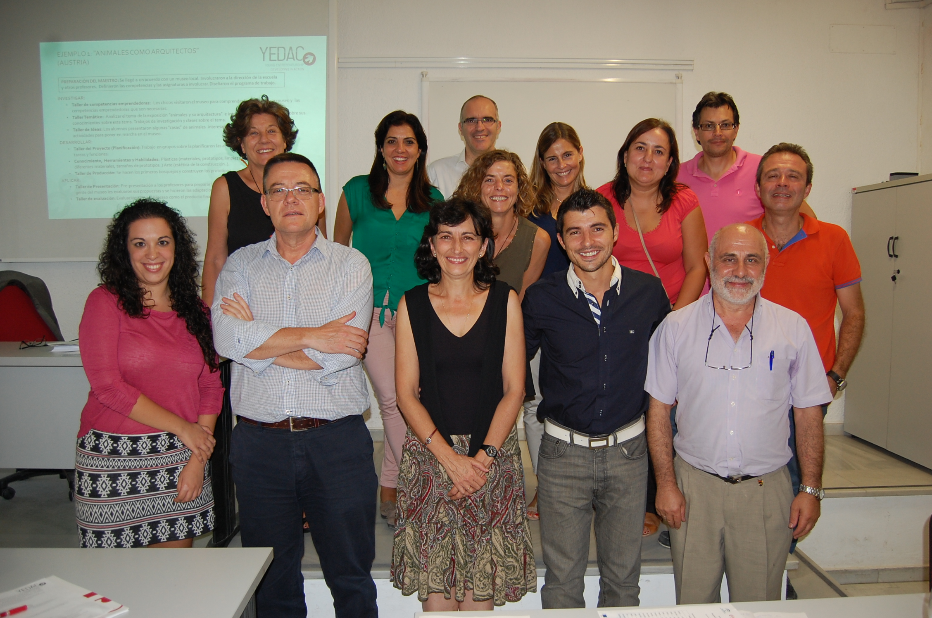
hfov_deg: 67.5
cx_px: 466
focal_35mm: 27
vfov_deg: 47.8
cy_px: 309
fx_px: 698
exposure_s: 1/60
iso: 400
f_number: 3.5
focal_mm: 18
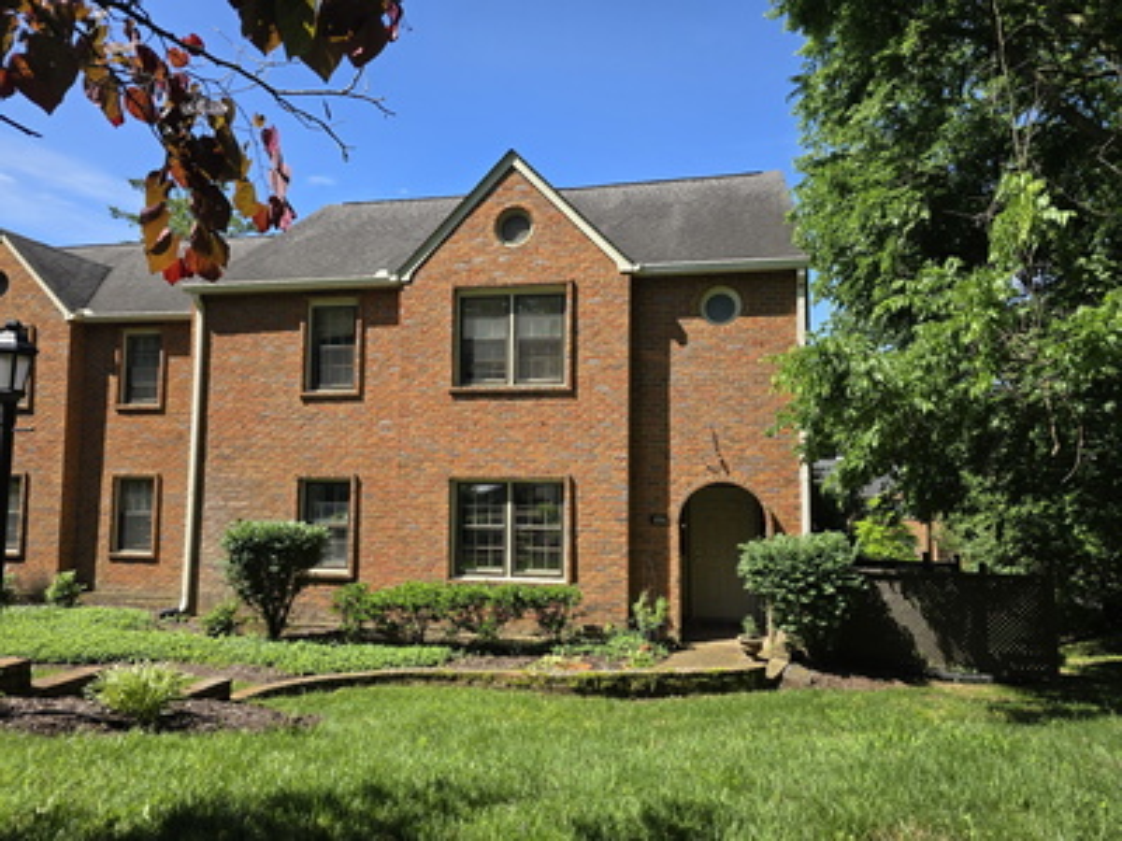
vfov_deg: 58.9
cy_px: 420
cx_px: 561
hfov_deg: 73.9
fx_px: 745
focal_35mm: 23
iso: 12
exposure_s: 1/435
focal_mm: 6.3
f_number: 1.7
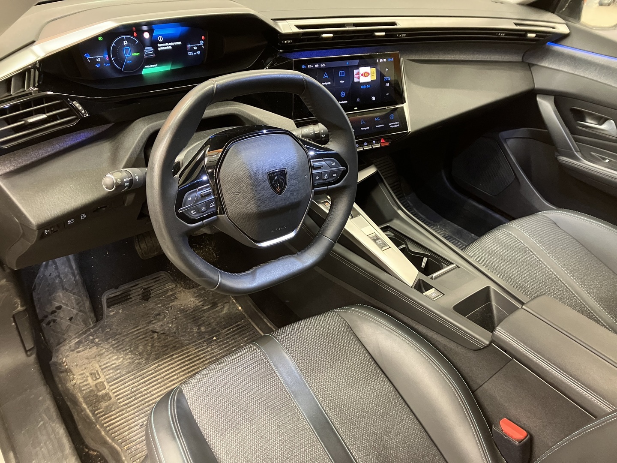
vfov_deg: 49.7
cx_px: 308
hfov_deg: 63.4
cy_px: 232
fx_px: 499
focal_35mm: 28
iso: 500
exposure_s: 1/30
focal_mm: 3.99
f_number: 1.8
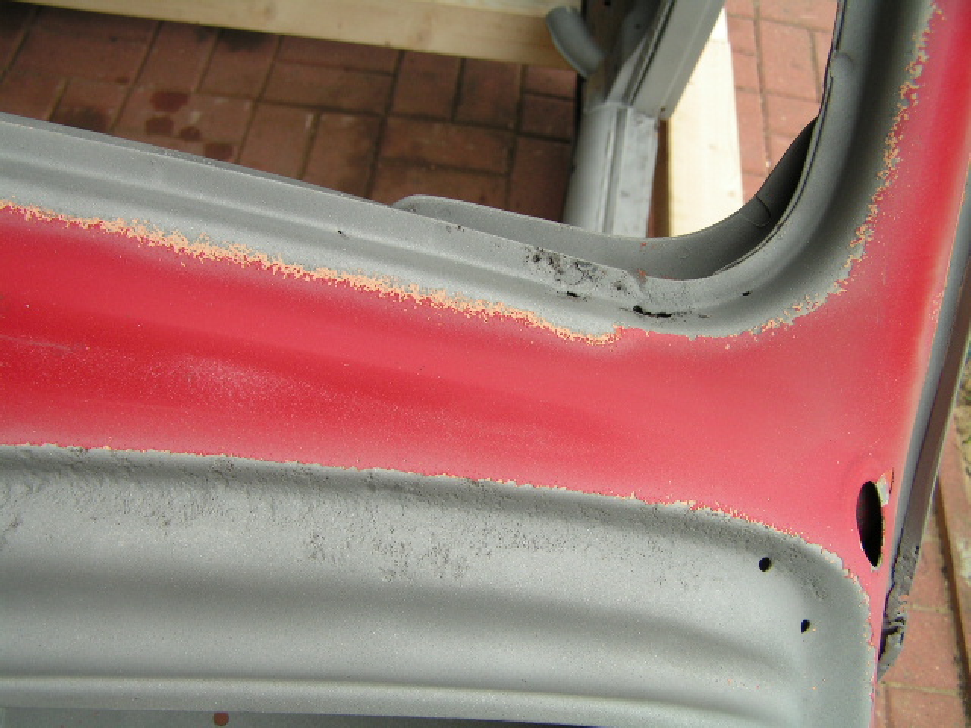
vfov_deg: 37.7
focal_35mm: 38
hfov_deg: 49.0
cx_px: 486
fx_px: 1066
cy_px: 364
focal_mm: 6.3
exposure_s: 1/50
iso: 50
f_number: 3.2
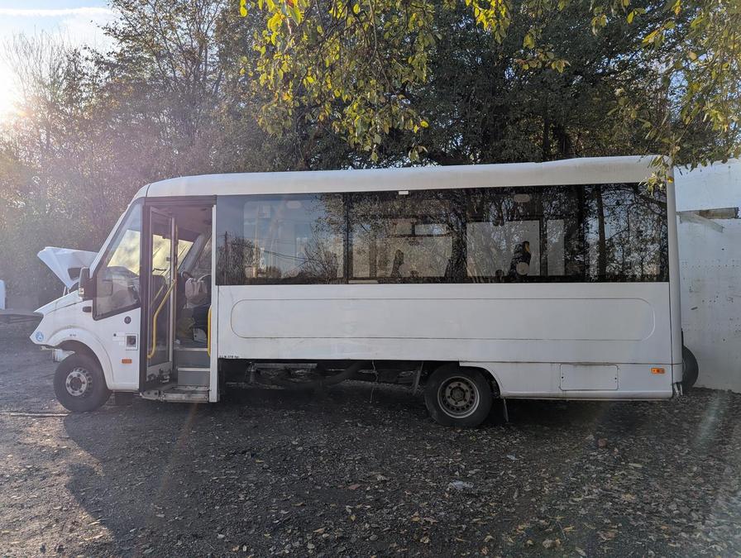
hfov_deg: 71.5
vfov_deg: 57.0
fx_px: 515
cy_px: 279
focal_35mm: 24
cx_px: 370
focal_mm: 6.9
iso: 21
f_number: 1.68
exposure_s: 1/656
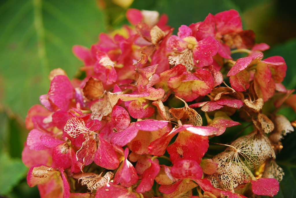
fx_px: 864
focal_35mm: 105
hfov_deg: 19.4
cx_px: 148
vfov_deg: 13.1
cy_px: 99
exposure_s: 1/60
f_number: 4.5
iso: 100
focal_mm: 70
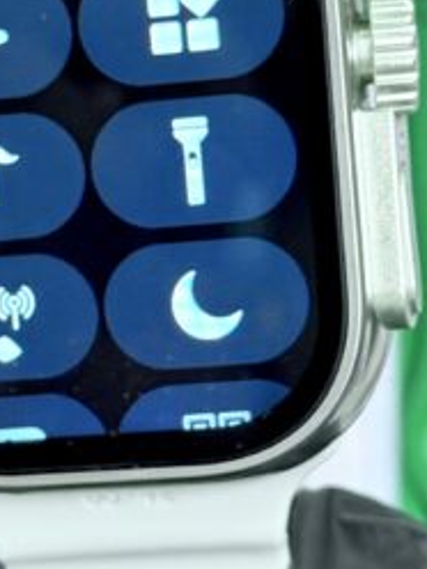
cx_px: 184
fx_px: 2549
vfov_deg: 12.7
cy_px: 280
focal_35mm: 155
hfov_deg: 9.6
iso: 200
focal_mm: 6.76
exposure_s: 1/50
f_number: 1.78
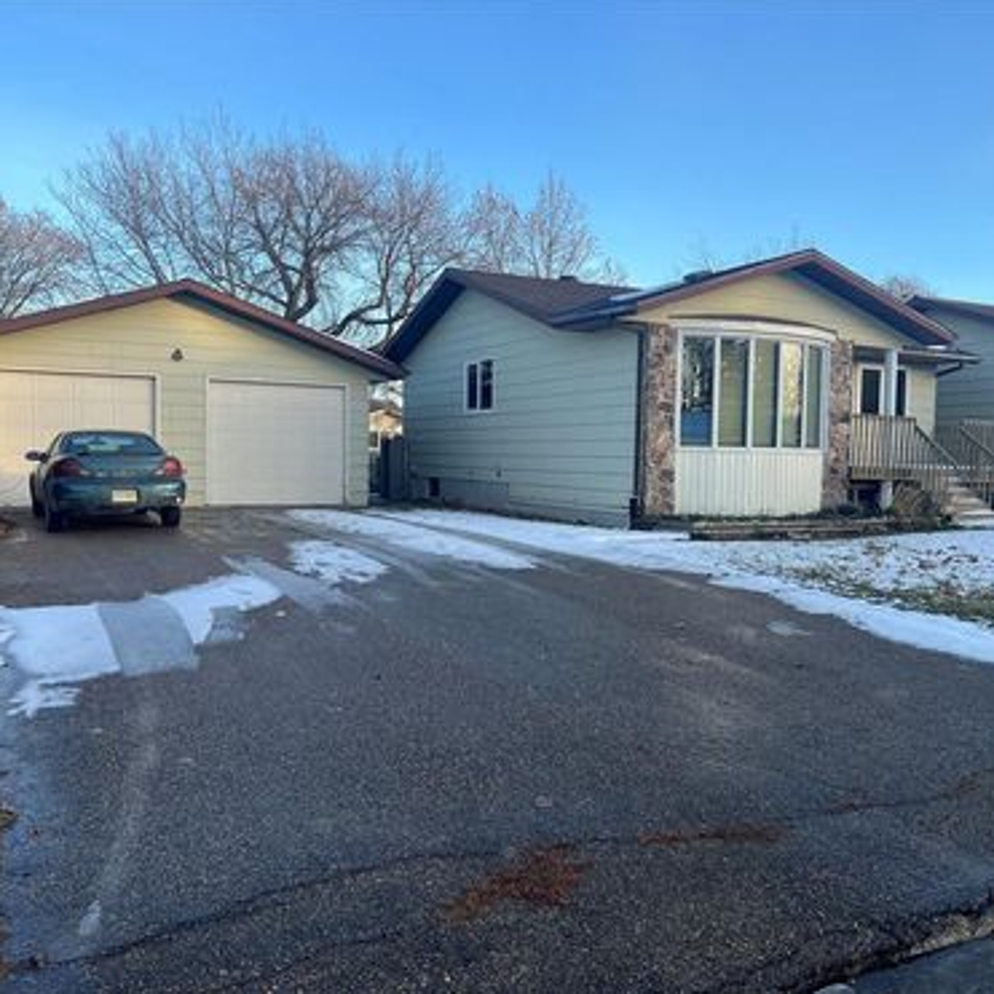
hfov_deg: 52.5
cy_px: 500
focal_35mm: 31
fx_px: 1007
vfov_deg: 52.5
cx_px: 536
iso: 50
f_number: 1.6
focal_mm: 5.1
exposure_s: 1/621
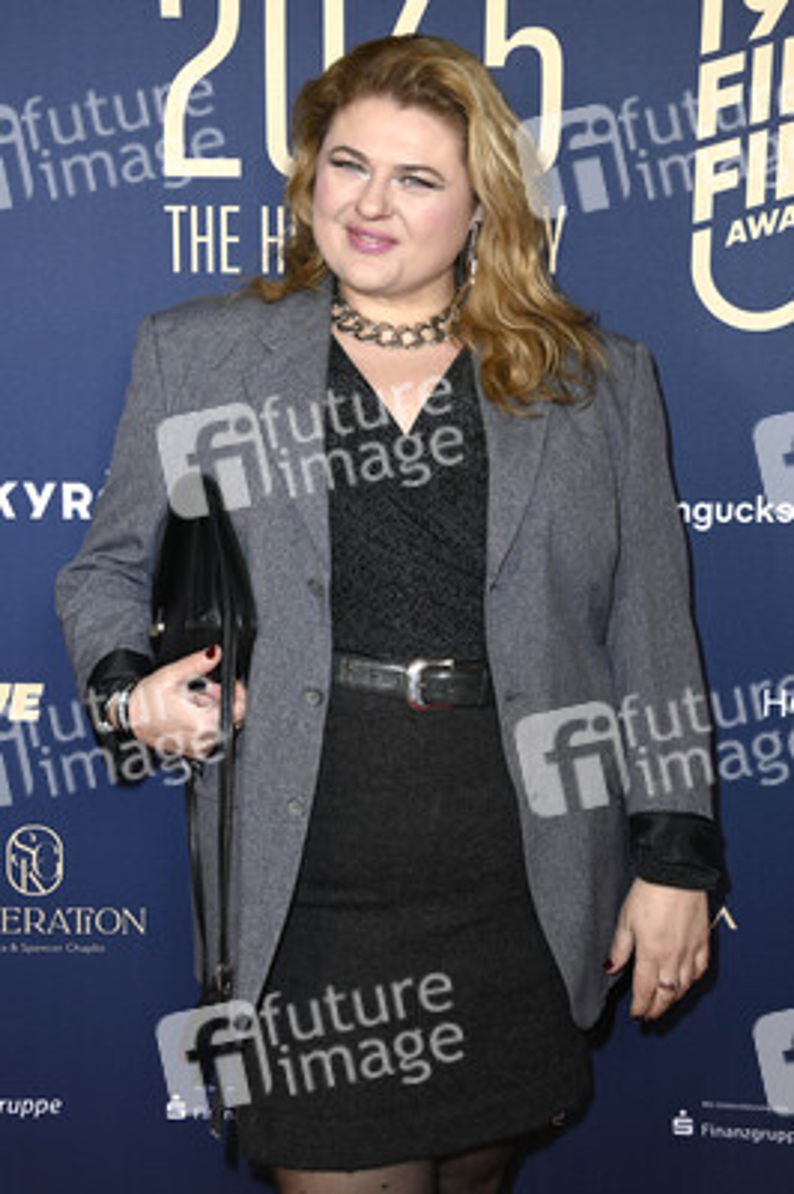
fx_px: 1856
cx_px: 397
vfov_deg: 35.7
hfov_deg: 24.2
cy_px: 597
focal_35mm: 56
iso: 500
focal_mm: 56
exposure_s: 1/250
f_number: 5.6
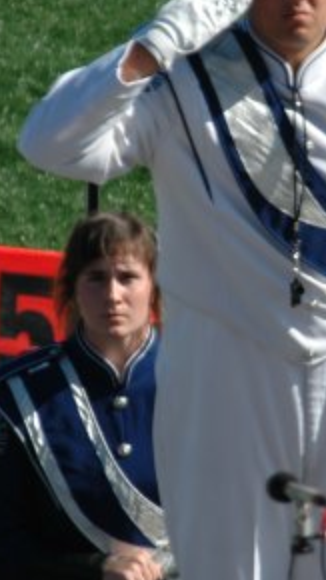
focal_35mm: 1298
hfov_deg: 0.9
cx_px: 249
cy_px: 204
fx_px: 19959
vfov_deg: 1.7
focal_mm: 400
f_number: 5.6
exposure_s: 1/1000
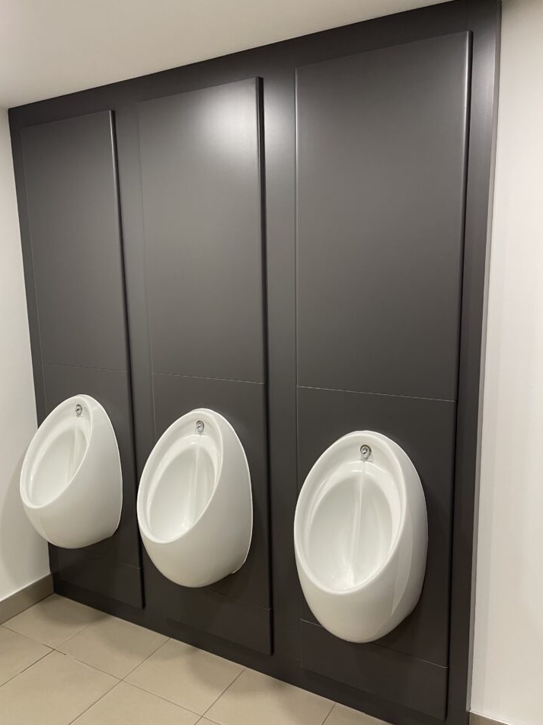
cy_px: 372
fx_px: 586
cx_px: 253
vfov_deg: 63.4
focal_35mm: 28
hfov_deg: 49.7
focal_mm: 5.1
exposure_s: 1/50
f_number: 1.6
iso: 160
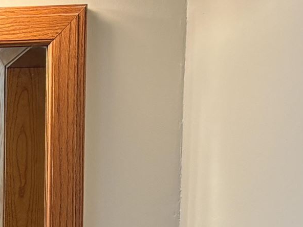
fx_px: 1182
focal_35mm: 135
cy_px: 449
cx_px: -281
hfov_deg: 12.9
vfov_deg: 10.2
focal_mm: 5.96
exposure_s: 1/120
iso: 80
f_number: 1.6
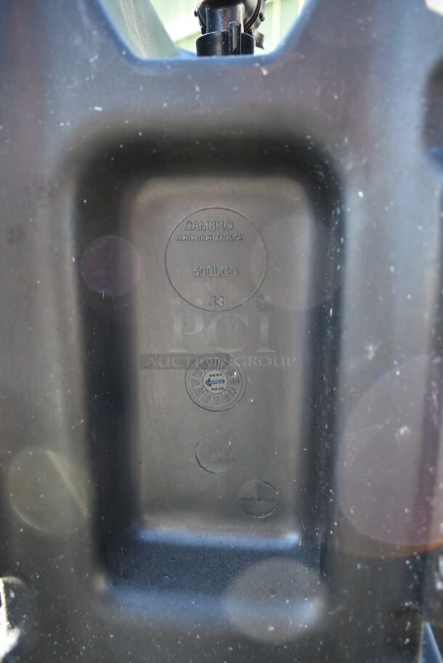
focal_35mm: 27
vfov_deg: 67.3
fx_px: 498
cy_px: 332
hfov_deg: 48.0
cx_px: 222
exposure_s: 1/30
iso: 125
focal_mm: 18
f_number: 3.5
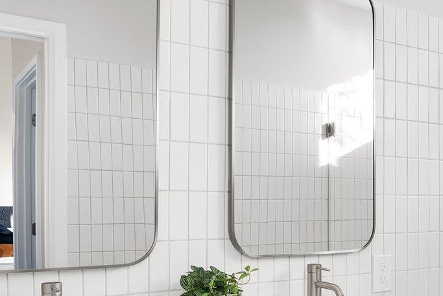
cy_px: 196
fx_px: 591
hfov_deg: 39.6
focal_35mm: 48
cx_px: 348
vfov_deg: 27.9
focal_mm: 16
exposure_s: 1/125
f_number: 8
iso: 500
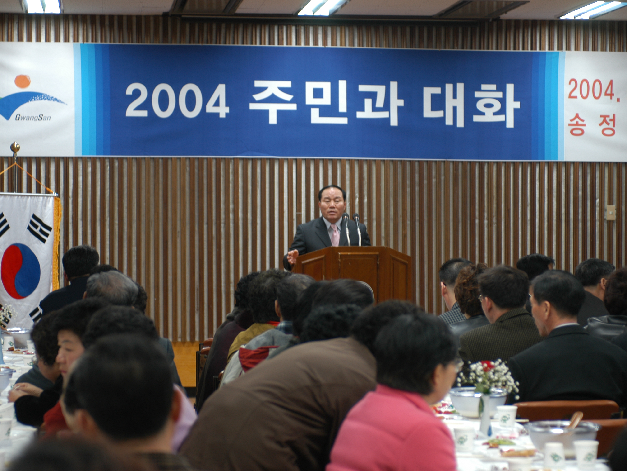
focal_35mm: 107
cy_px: 234
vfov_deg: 13.9
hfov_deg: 18.5
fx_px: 1930
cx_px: 324
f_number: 2.8
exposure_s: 1/25
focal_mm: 65
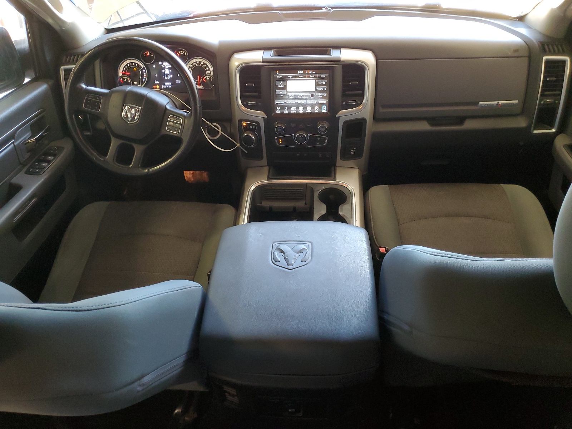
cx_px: 286
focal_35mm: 26
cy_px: 214
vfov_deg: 53.1
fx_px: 430
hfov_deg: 67.3
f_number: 1.5
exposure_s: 1/60.2
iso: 232
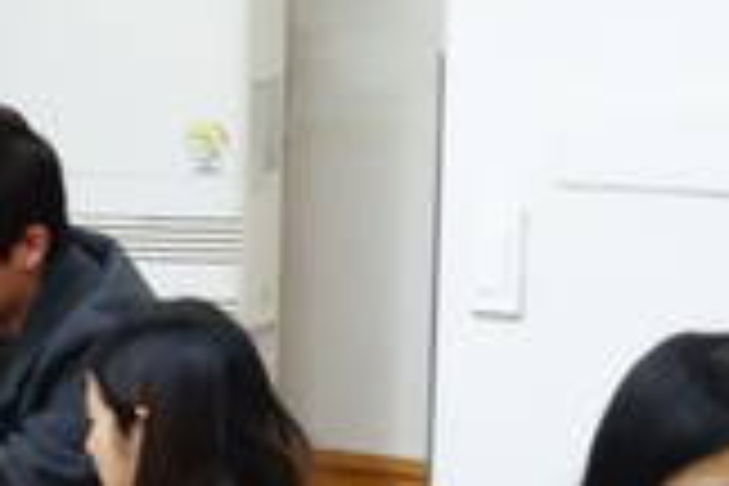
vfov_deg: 7.0
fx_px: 3827
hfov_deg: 10.7
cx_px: -99
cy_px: 970
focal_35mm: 189
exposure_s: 1/20
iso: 3200
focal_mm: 16.59
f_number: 8
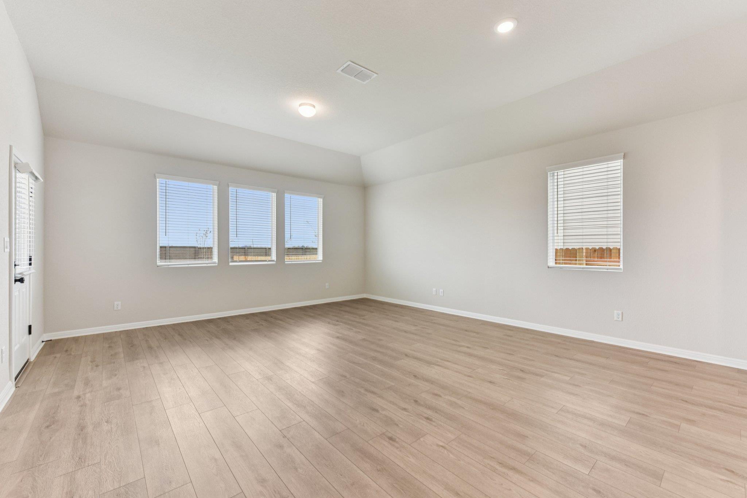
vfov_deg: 81.2
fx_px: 291
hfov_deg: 104.2
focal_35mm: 14
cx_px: 374
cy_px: 249
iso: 125
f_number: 8
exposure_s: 1/15
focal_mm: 14
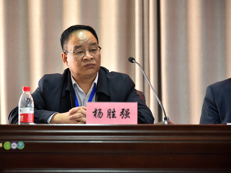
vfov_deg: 11.3
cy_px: 86
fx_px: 874
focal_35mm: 131
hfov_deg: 15.1
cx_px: 108
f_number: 4
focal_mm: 120
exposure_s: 1/100
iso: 2500
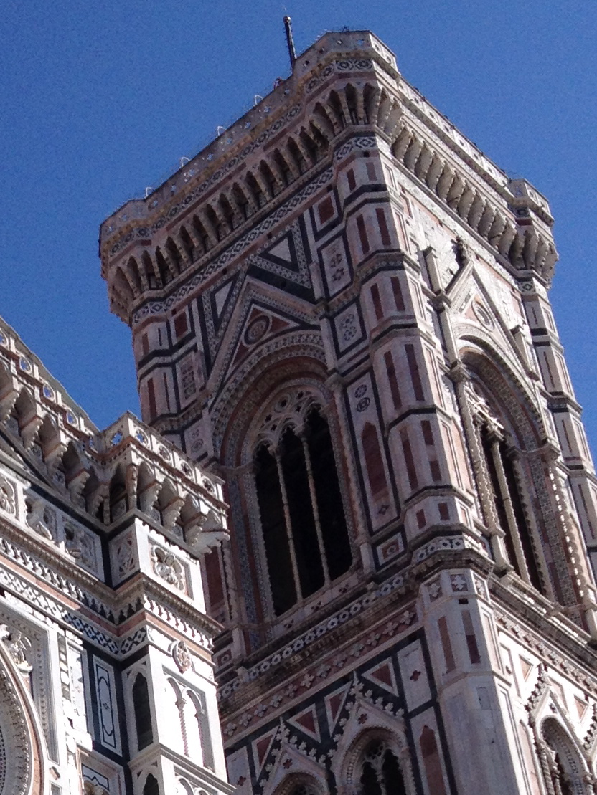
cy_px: 969
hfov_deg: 14.0
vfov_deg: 18.1
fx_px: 2368
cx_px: -98
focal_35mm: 103
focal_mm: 4.28
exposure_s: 1/2404
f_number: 2.4
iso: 50
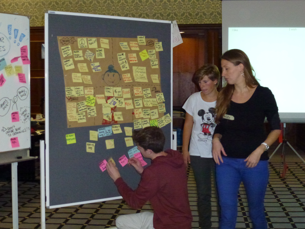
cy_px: 114
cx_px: 152
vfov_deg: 24.0
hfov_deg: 31.7
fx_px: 537
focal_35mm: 61
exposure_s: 1/60
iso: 1000
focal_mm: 10.9
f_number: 4.5
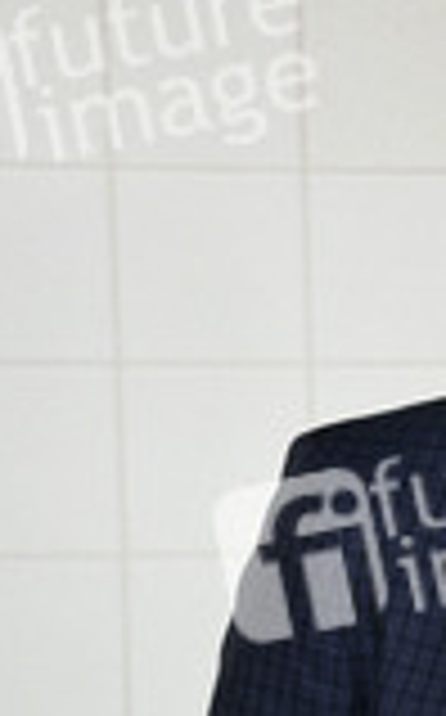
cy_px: 761
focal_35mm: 218
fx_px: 4251
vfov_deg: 9.5
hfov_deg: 6.0
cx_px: 577
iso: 800
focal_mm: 85
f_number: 5.6
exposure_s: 1/250
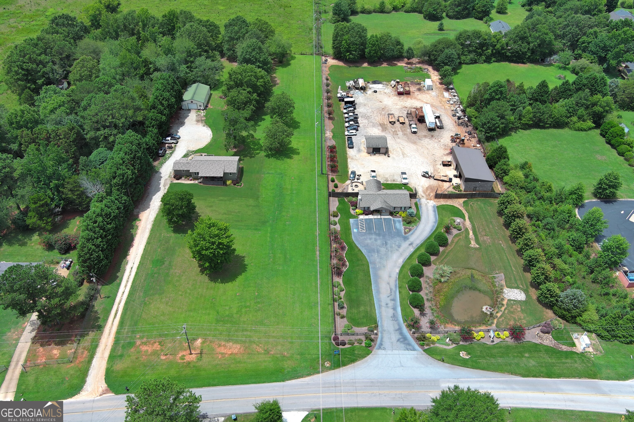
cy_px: 211
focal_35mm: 29
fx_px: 511
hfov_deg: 63.7
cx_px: 317
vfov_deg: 45.0
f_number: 2.8
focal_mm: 10.57
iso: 100
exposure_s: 1/1040
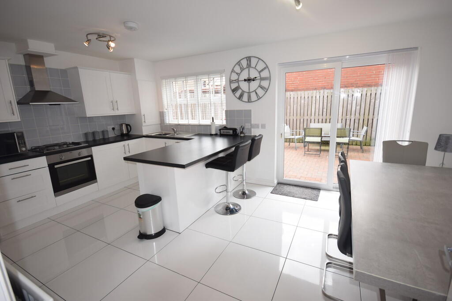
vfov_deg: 69.7
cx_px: 226
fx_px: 217
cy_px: 150
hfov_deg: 92.4
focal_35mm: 17
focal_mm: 11.5
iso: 220
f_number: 5.6
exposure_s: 1/125
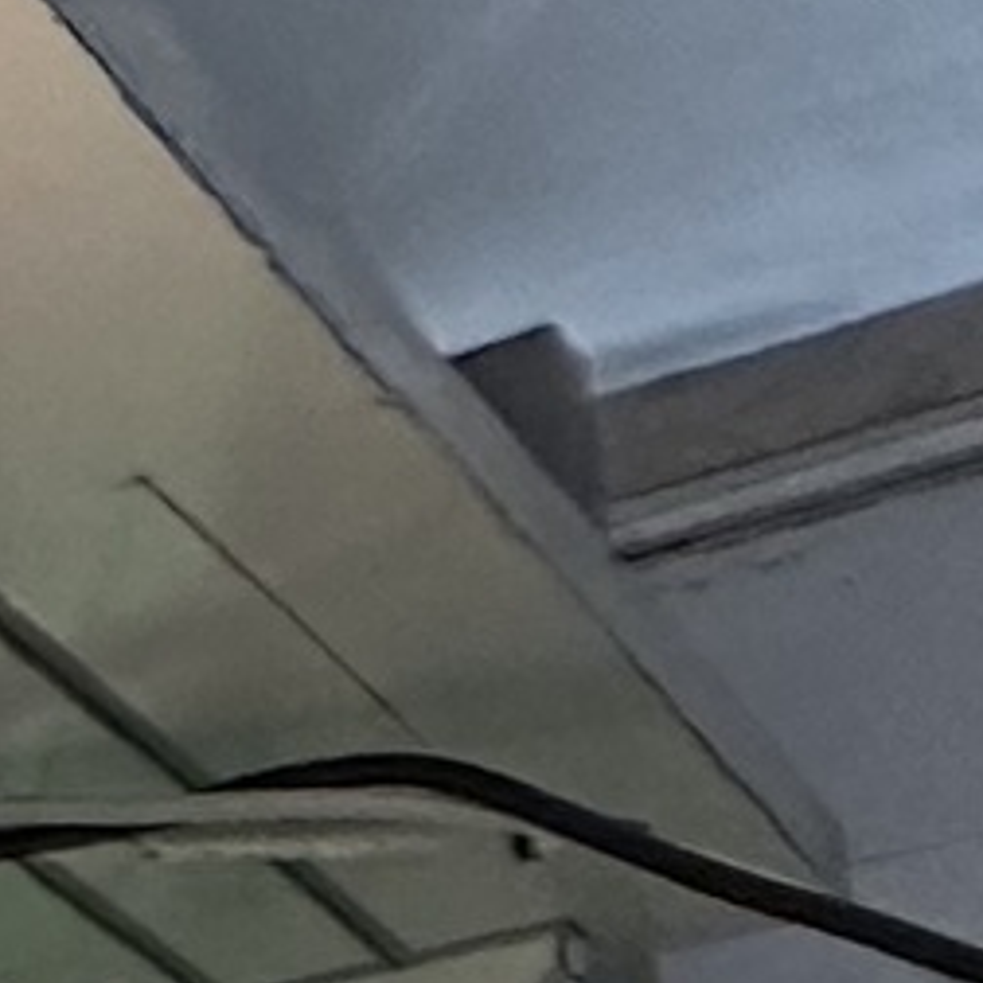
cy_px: 1761
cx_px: -1443
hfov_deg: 11.5
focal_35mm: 123
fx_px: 3952
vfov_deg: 12.9
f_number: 2.2
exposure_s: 1/99
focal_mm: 2.22
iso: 320
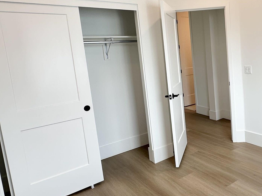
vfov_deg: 45.3
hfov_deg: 53.9
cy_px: 82
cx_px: 214
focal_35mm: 31
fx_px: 235
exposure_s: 1/120
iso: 50
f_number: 2.2
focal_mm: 2.22
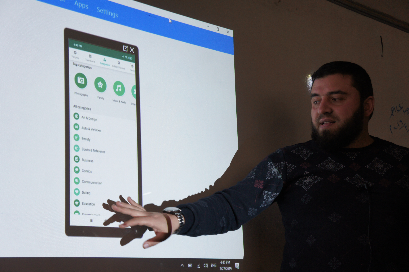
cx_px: 204
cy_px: 136
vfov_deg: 18.2
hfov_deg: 27.0
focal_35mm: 75
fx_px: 852
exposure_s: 1/80
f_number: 5
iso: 400
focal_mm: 50
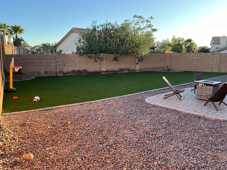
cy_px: 85
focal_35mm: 29
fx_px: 190
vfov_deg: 48.2
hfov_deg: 61.7
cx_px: 114
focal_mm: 3
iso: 25
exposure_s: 1/188
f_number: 1.8
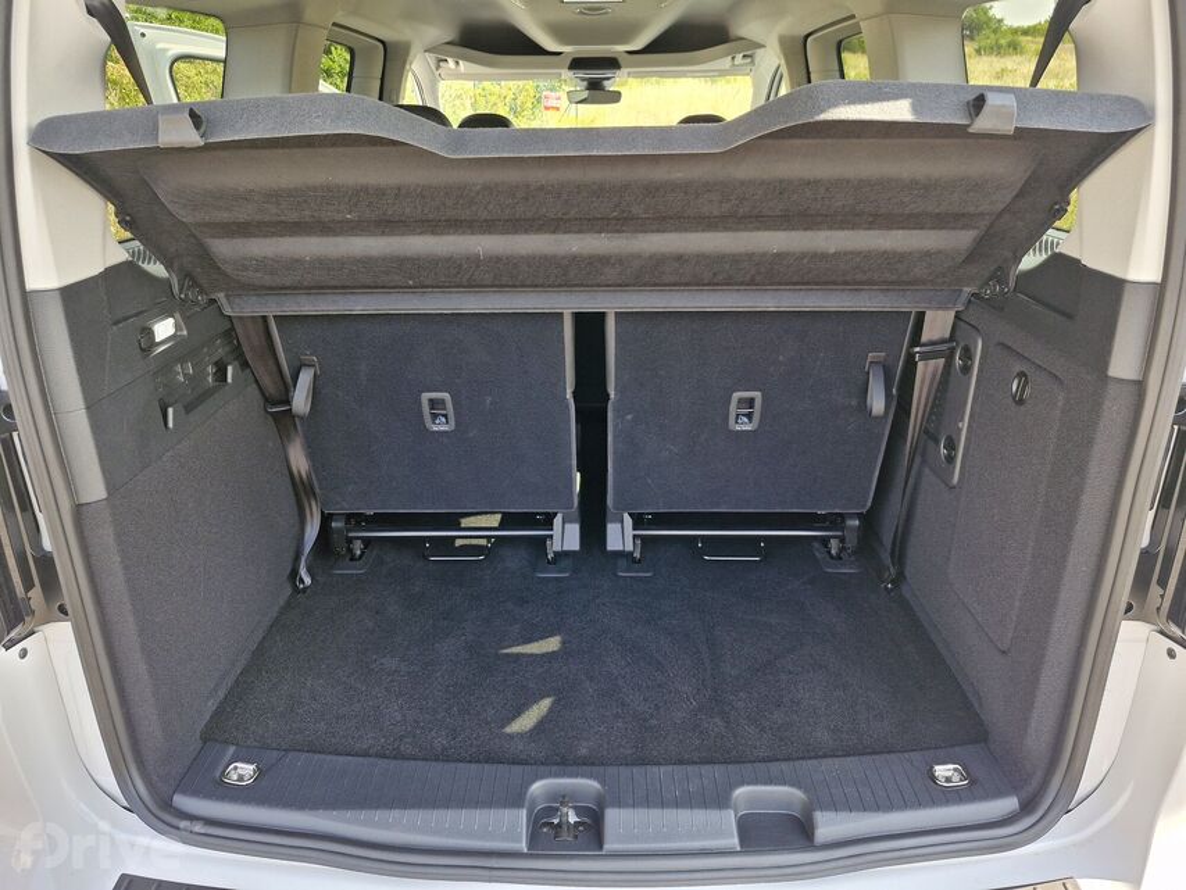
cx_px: 593
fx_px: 788
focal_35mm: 23
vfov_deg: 58.9
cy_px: 445
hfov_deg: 73.9
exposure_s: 1/180
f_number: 1.8
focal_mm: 5.54
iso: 64
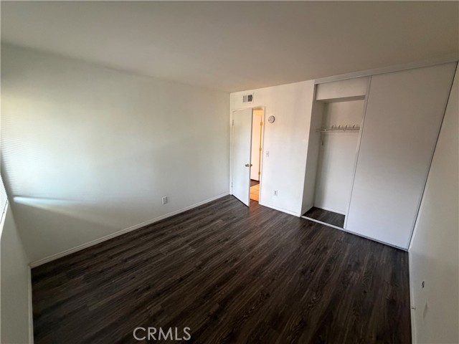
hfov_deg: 102.1
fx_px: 186
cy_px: 172
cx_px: 230
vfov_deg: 85.7
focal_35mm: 14
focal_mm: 2.22
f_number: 2.2
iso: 640
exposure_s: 1/50
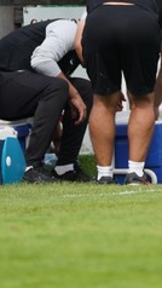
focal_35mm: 1306
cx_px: 237
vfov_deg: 1.7
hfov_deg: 0.9
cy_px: 39
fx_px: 9966
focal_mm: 400
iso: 1000
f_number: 5.6
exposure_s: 1/2000
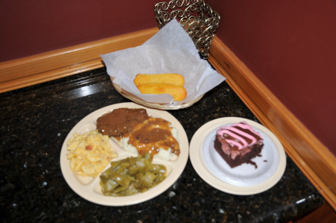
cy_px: 112
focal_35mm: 30
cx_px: 168
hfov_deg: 62.0
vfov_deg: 43.5
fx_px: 280
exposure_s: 1/60
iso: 200
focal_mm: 20
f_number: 3.8
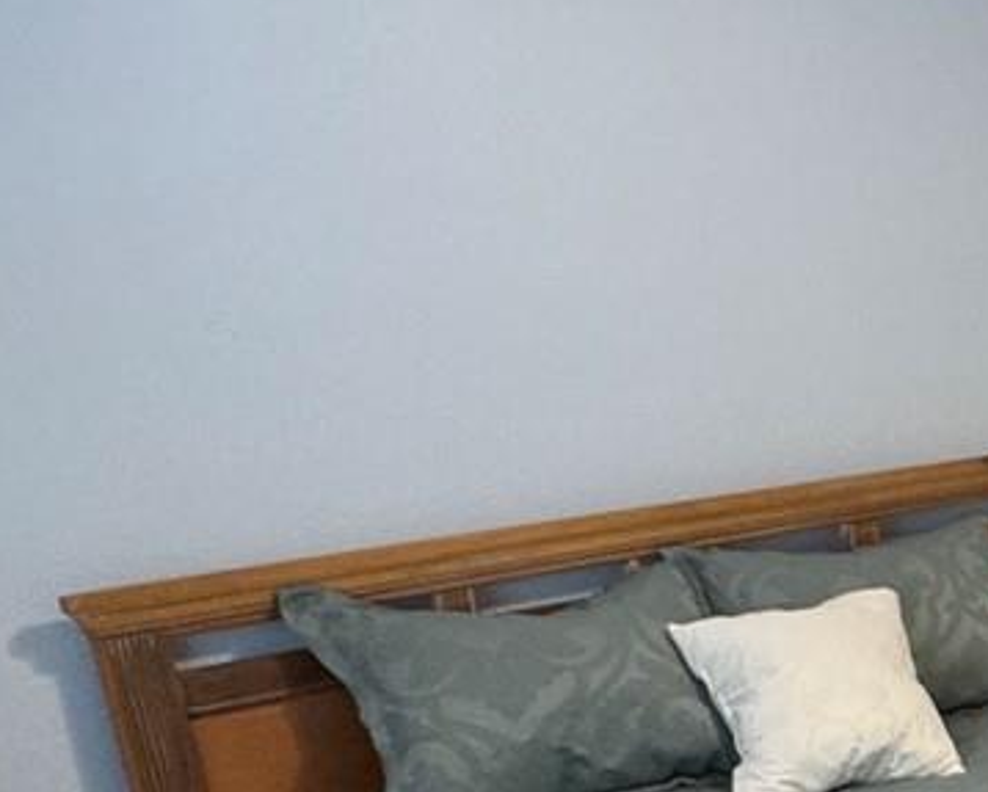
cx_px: 1468
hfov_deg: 24.4
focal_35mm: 61
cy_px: 684
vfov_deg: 24.4
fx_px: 1785
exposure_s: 1/60
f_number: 2.2
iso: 200
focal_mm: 2.22
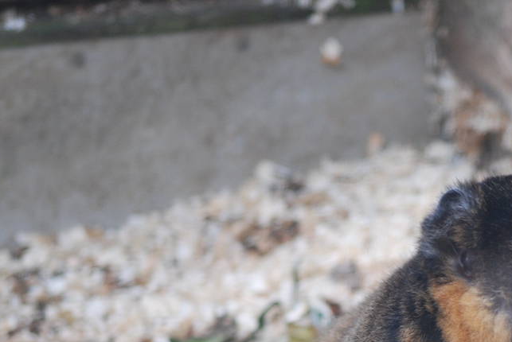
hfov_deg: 4.1
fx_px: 7178
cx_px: 433
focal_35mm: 504
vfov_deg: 2.7
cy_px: 420
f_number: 4.5
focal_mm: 135
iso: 280
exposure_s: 1/125
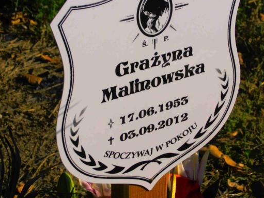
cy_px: 84
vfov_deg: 10.7
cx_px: 152
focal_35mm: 139
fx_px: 1060
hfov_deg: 14.2
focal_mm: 19.64
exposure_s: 1/1000
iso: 80
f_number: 5.5
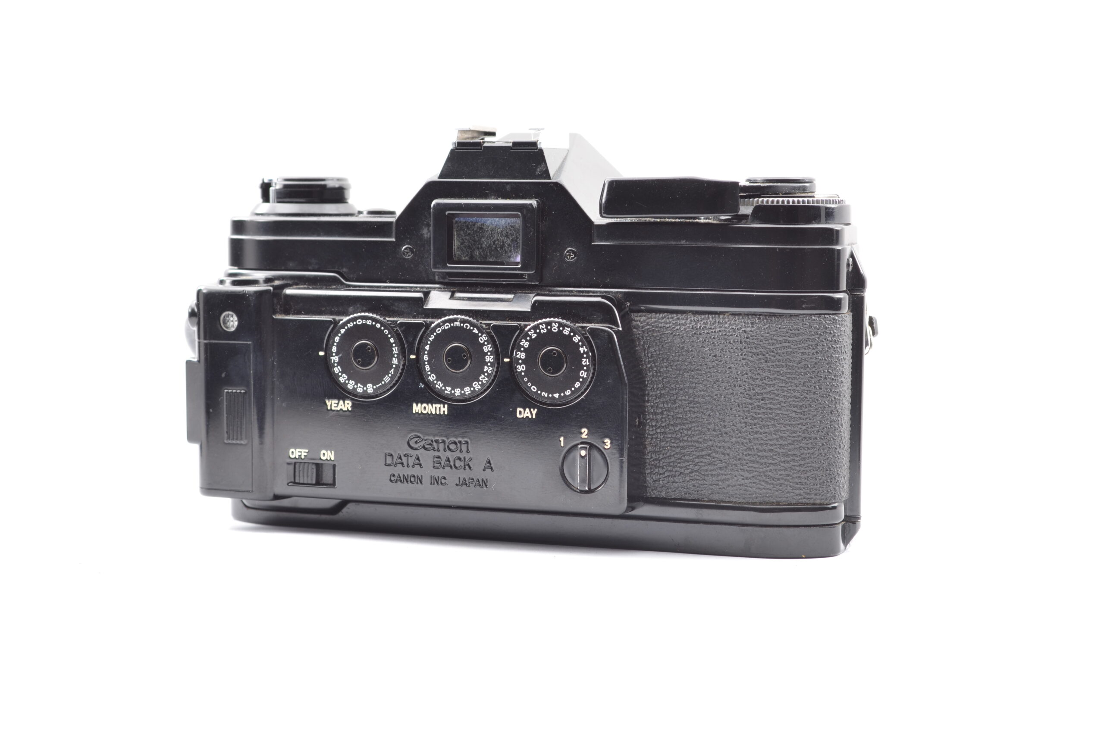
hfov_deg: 28.1
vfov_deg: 18.8
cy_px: 366
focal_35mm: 72
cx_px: 552
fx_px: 2204
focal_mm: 48
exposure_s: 1/60
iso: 100
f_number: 9
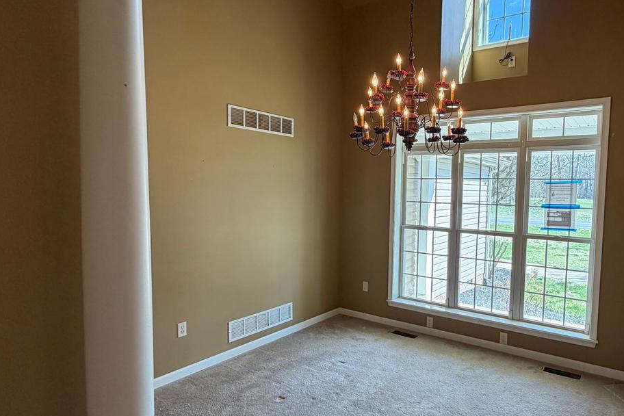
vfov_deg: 55.1
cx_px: 397
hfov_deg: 74.5
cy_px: 216
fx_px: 399
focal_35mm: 23
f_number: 2.2
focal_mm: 2.22
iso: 100
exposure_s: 1/120
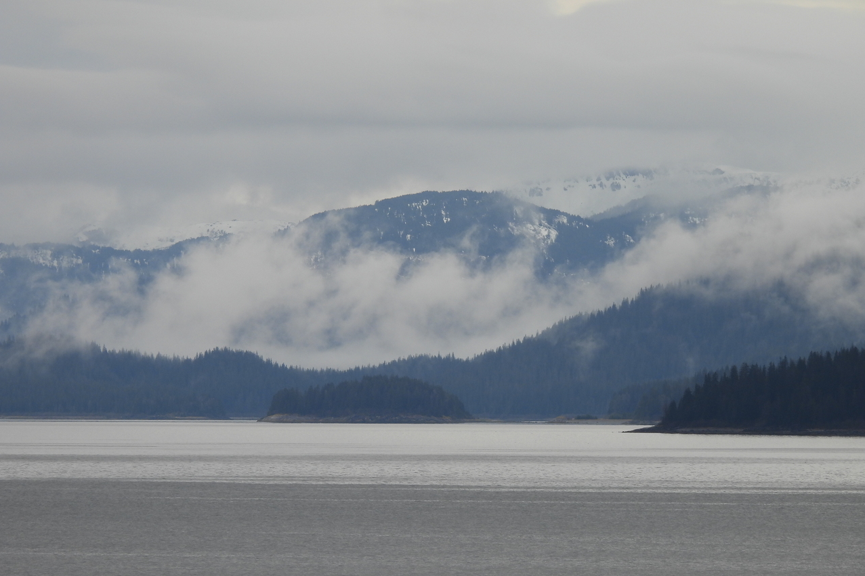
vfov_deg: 3.3
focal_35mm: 417
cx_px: 432
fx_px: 10018
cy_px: 290
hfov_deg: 4.9
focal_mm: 71.4
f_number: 5
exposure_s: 1/320
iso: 100
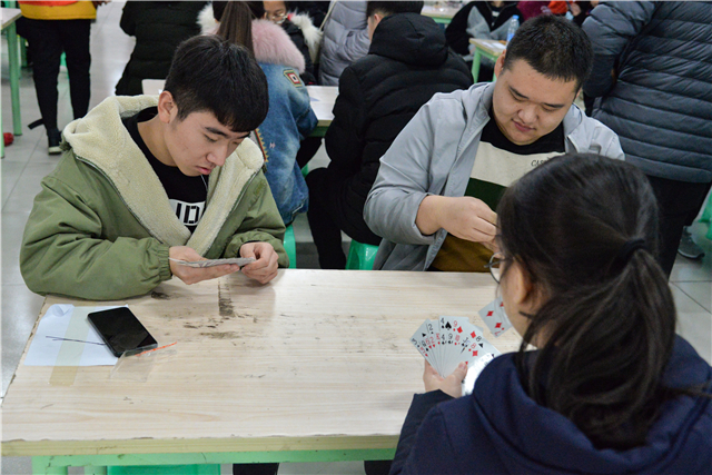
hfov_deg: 50.7
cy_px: 238
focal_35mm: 38
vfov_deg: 35.1
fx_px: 752
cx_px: 356
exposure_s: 1/80
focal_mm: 38
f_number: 5
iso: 3200
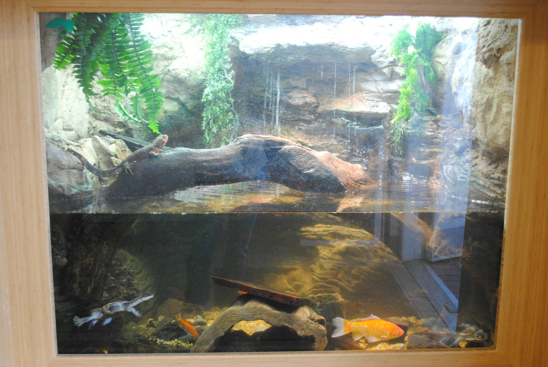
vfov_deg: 32.0
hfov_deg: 46.3
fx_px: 640
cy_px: 184
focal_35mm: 42
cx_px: 274
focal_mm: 28
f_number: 4.5
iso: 1100
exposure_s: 1/30
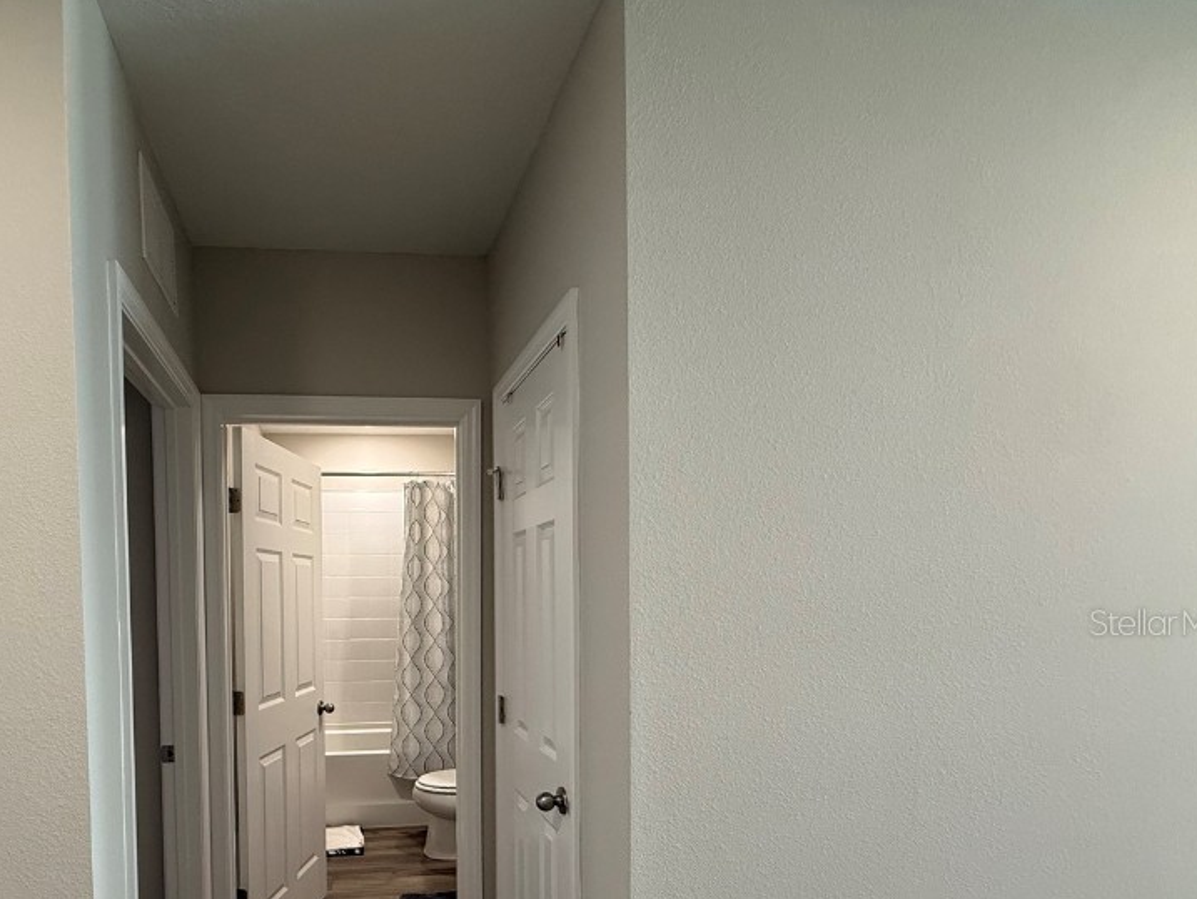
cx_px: 392
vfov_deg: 63.8
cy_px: 622
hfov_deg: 78.9
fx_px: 692
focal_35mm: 20
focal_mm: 2.22
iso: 320
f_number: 2.2
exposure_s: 1/120
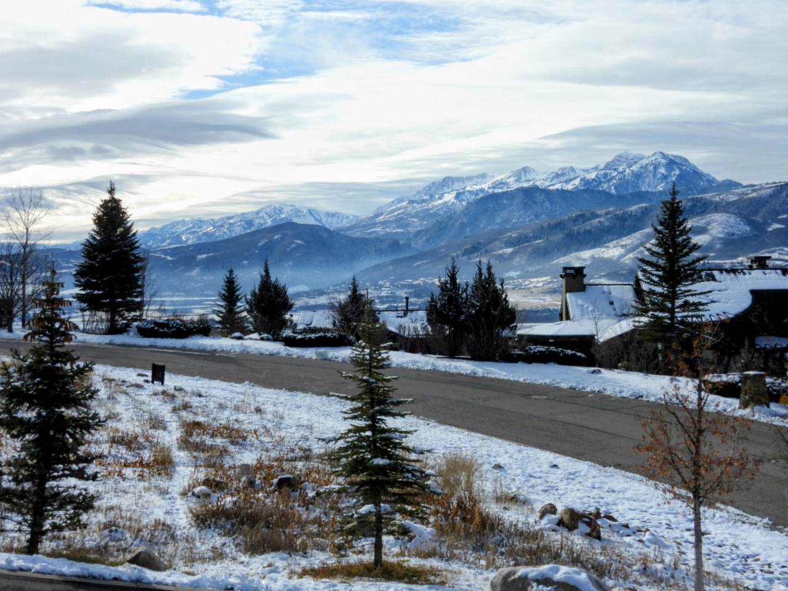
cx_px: 394
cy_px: 296
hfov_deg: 34.9
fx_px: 1252
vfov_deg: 26.6
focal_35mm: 55
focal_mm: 9.8
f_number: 4
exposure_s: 1/2000
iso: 100
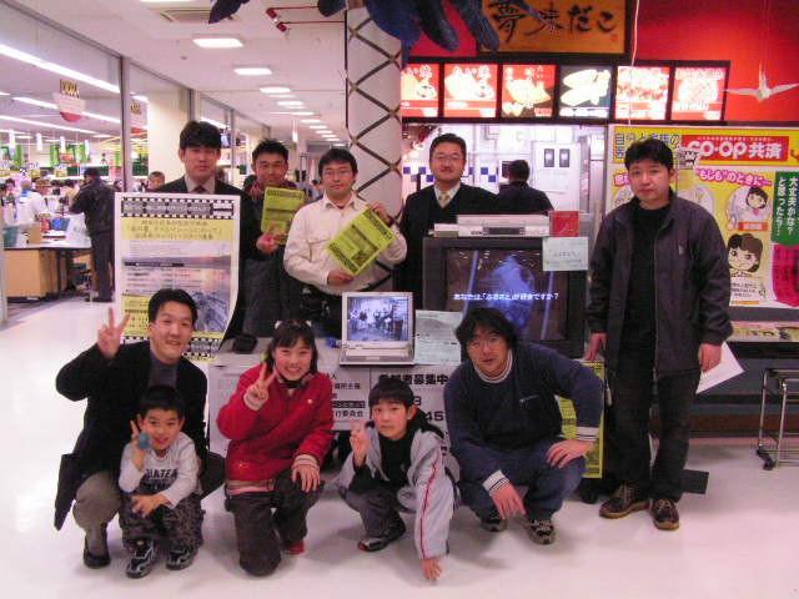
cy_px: 300
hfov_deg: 49.0
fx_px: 877
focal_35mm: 38
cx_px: 400
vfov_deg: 37.7
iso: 400
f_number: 8
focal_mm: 6.3
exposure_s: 1/13
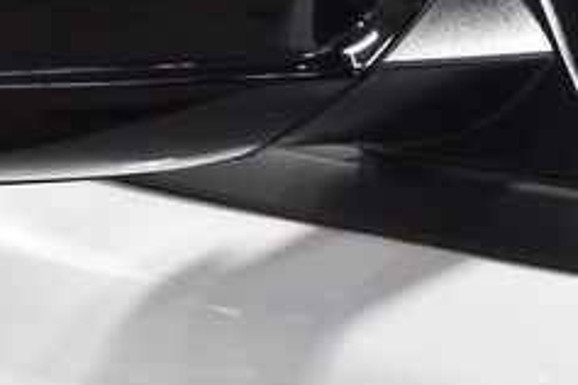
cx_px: 110
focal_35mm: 284
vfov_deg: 4.8
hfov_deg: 7.2
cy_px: -52
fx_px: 4559
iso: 900
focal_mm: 70
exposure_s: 1/30
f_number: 7.1
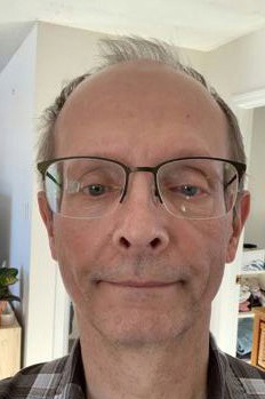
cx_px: 143
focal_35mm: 42
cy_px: 233
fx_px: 465
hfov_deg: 31.8
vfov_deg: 46.3
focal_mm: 2.87
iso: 100
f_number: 2.2
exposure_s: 1/60
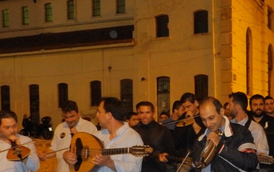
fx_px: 448
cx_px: 162
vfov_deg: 21.4
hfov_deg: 33.9
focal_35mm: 60
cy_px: 139
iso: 1600
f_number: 4
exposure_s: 1/15
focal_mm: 6.8
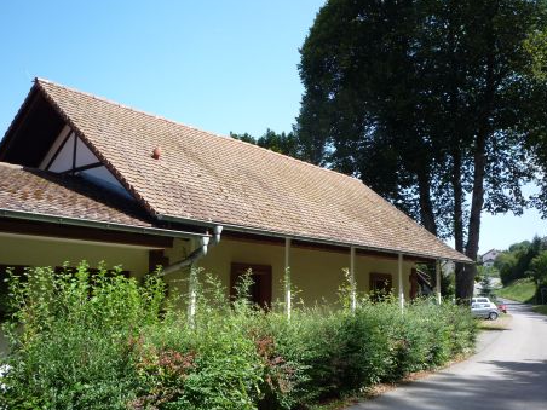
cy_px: 213
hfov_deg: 53.9
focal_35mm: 34
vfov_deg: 41.8
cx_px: 261
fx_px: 537
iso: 100
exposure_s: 1/320
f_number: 4
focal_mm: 5.2
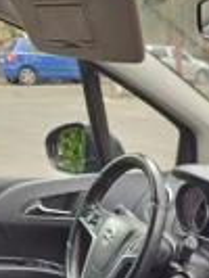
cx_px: 255
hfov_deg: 19.2
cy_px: 406
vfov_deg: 22.6
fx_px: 579
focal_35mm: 72
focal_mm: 5.89
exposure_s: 1/50
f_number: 1.89
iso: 240
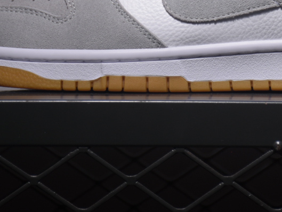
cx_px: 176
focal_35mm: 265
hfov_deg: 7.5
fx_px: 2159
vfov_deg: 5.6
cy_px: -65
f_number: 5.6
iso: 100
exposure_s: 1/200
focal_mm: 60
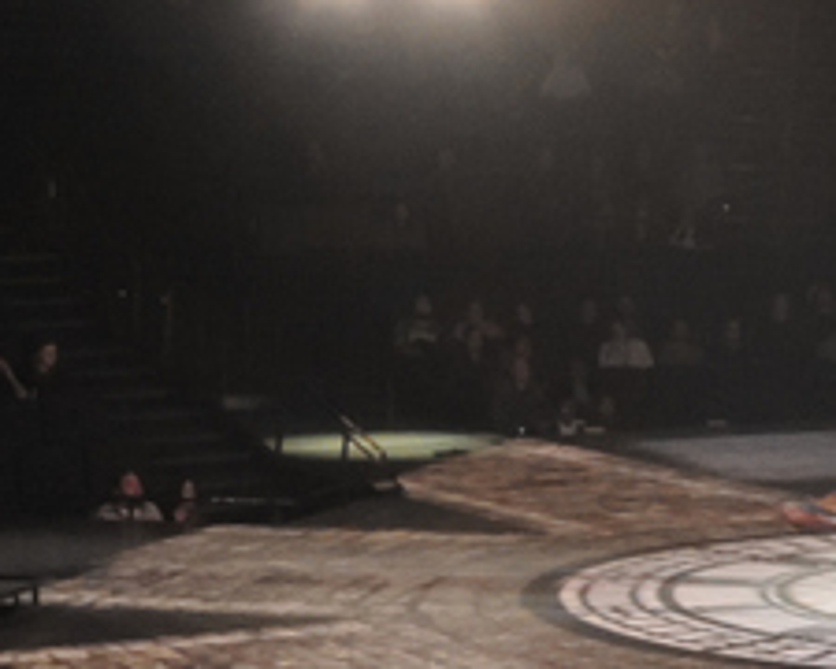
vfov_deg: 10.2
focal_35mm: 152
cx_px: 1111
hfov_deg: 12.3
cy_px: 459
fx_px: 3761
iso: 1600
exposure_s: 1/6
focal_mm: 10.7
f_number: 3.2
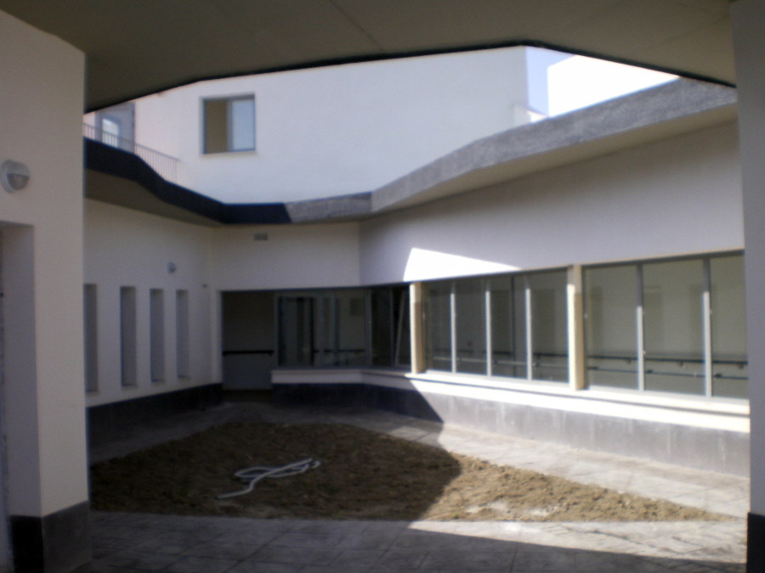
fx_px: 840
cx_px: 382
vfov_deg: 37.7
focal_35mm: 38
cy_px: 286
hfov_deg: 49.0
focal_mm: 6.3
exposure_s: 1/320
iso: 80
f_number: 4.6
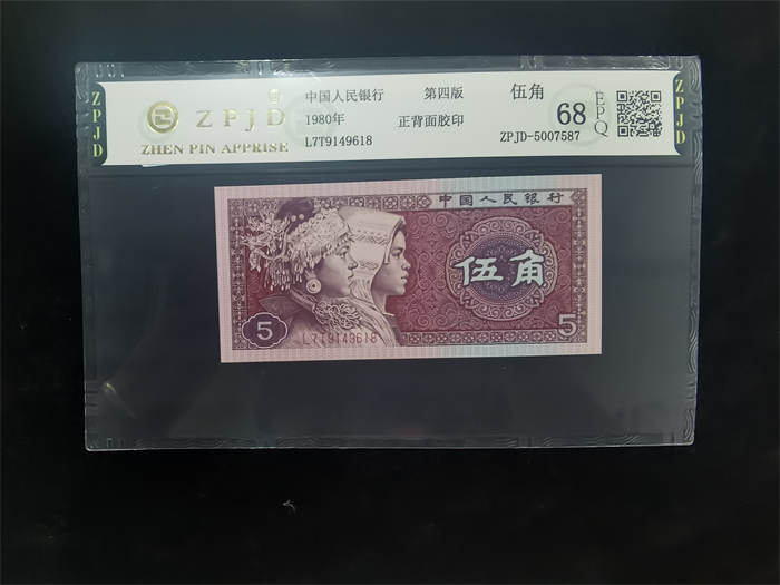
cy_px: 292
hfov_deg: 65.3
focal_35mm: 27
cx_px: 390
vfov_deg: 51.4
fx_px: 608
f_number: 2.2
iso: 500
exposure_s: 1/25
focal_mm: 2.26
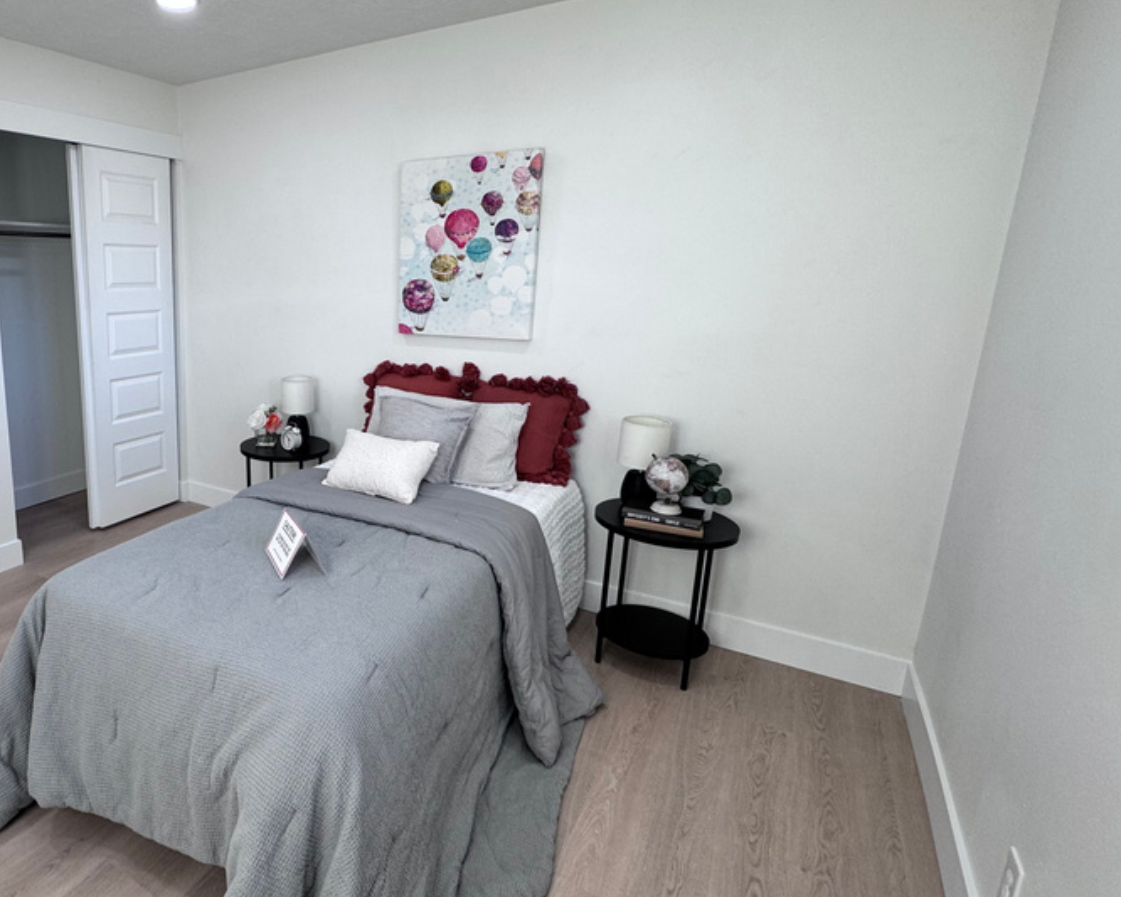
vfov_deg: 65.5
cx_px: 276
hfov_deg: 72.1
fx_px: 697
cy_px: 422
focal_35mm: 21
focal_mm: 2.22
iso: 80
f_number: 2.2
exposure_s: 1/120
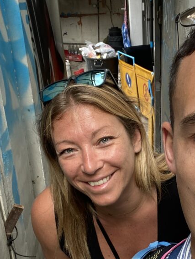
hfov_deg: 26.6
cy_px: 182
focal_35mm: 54
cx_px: 150
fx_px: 405
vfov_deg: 35.0
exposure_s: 1/122
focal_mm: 2.71
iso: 25
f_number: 2.2
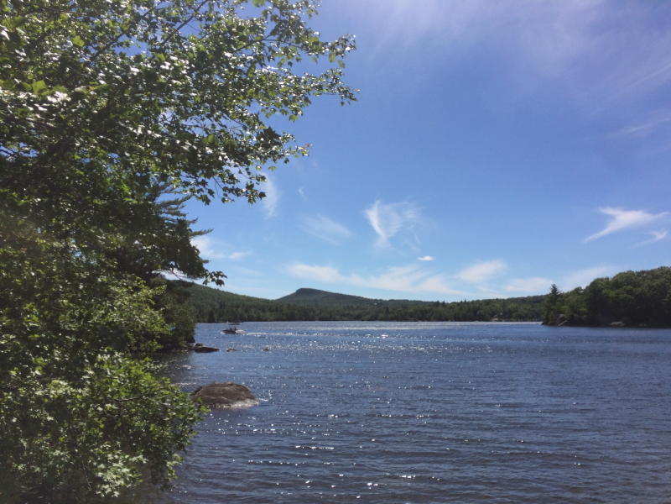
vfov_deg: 48.2
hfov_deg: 61.7
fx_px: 562
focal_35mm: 29
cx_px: 336
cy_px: 252
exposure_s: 1/3165
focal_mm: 4.15
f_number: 2.2
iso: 32
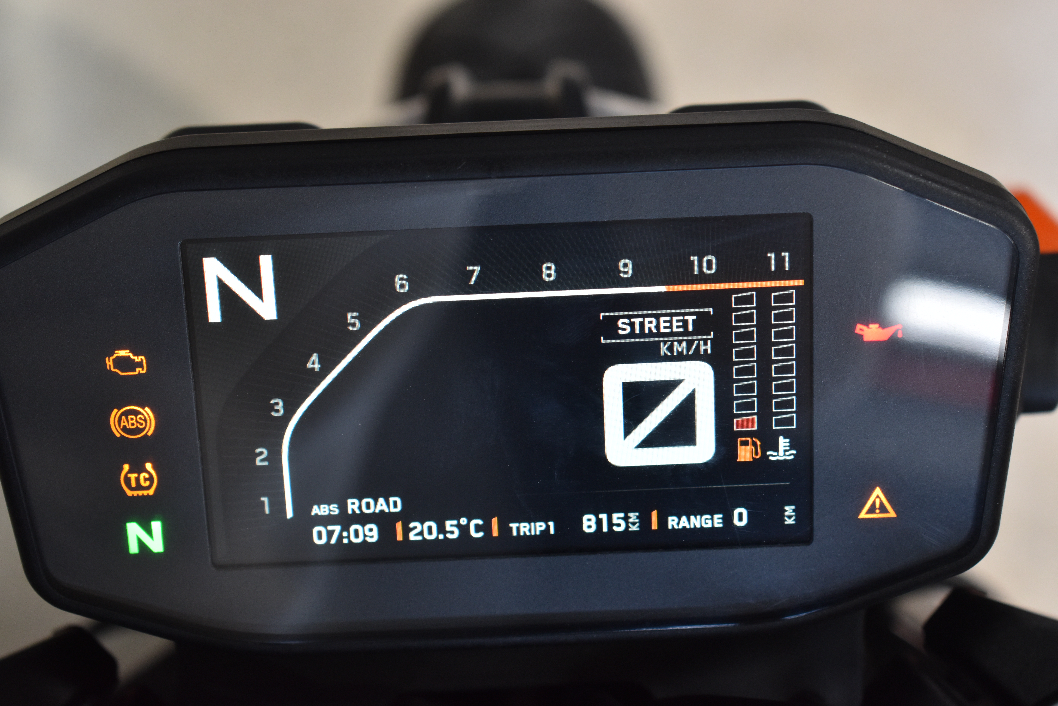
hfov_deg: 24.6
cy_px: 353
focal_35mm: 82
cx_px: 529
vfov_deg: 16.6
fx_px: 2424
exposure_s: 1/50
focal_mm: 55
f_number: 5.6
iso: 800
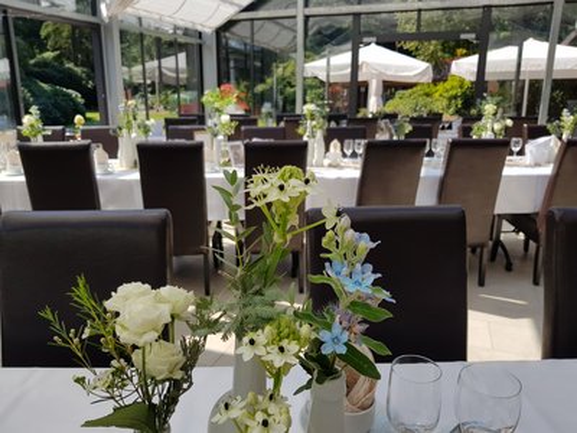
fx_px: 433
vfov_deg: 53.1
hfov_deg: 67.3
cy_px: 216
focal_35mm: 26
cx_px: 288
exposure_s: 1/1372
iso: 40
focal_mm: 4.2
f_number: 1.7
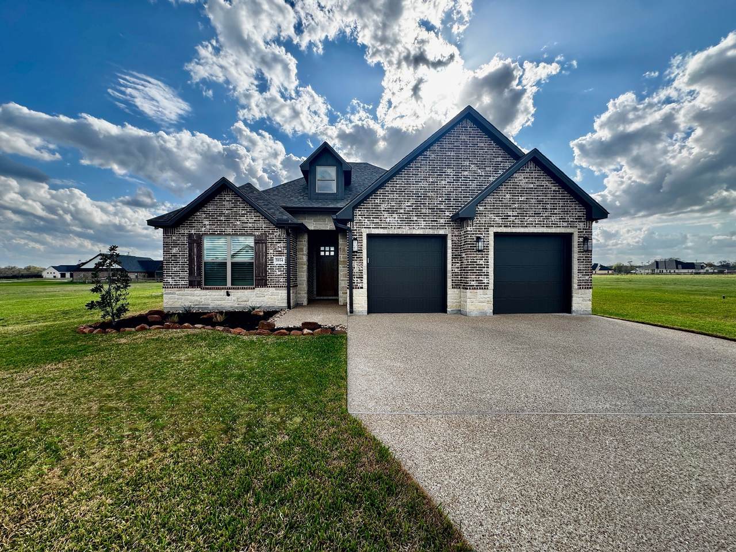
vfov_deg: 85.7
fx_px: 298
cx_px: 368
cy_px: 276
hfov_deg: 102.1
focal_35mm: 14
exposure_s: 1/858
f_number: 2.2
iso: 40
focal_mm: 2.22
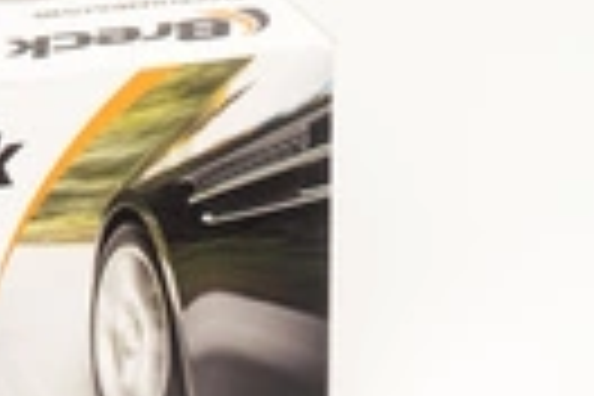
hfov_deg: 5.1
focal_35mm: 408
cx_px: 252
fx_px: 6731
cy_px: 468
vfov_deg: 3.4
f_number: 11
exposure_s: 1/200
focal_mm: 60
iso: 100
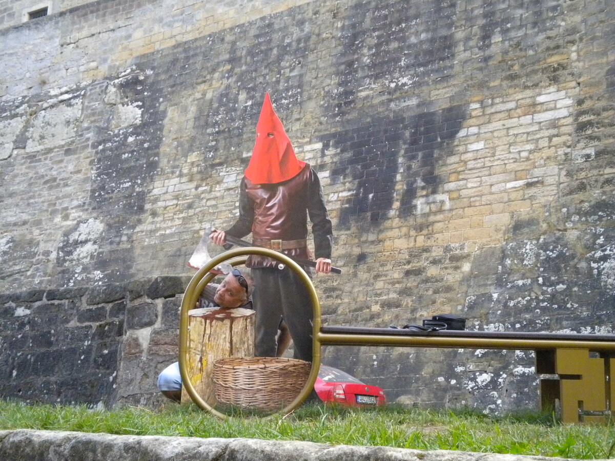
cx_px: 308
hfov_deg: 36.8
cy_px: 230
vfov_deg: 28.0
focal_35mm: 52
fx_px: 924
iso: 800
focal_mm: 9.3
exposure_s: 1/215
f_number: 5.6
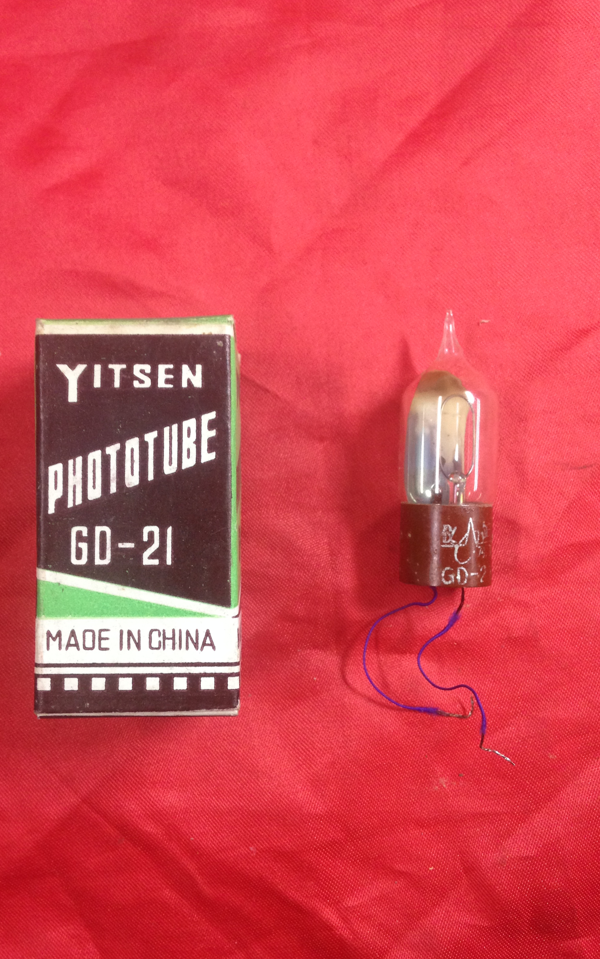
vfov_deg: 54.0
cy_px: 488
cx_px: 237
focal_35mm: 36
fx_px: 942
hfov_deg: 35.2
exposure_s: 1/20
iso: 160
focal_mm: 4.12
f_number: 2.4
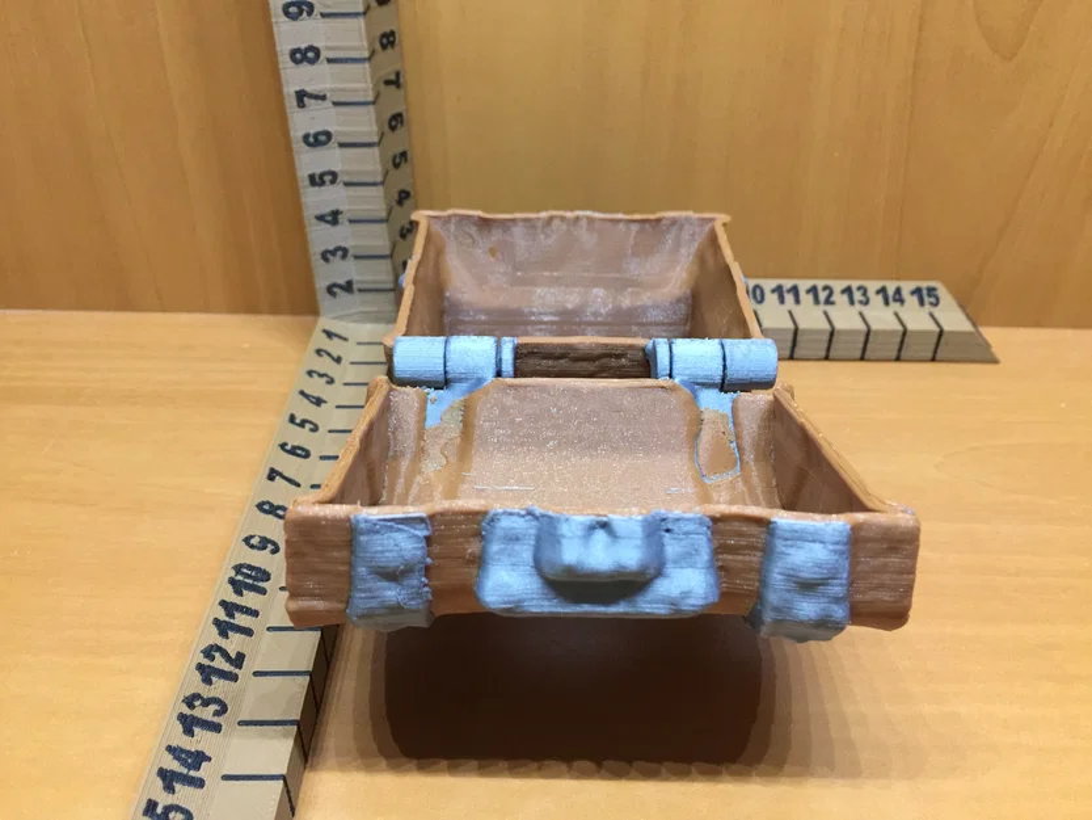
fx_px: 915
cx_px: 546
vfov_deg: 48.2
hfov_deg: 61.7
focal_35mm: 29
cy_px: 410
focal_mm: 4.15
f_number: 2.2
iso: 125
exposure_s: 1/15
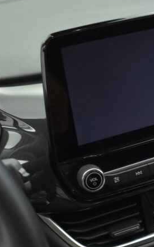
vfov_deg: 31.8
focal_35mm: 64
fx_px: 430
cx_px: 104
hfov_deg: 20.2
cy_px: 165
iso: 1600
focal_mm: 18
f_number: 3.5
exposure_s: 1/60
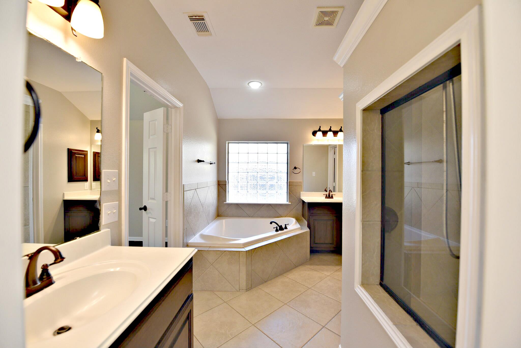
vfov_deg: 81.3
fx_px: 203
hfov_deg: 104.2
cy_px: 174
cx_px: 260
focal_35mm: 14
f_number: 4.5
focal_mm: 14
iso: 400
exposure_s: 1/80
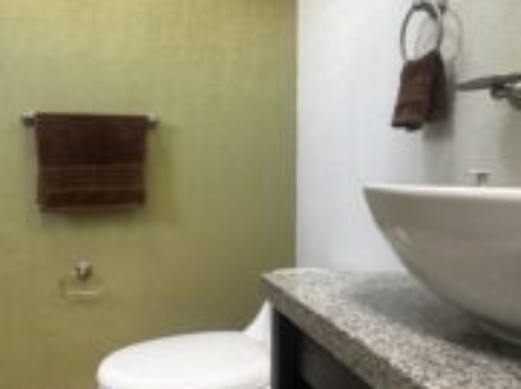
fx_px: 466
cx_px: 184
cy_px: 170
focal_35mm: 31
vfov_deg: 45.2
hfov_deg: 57.5
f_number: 2.2
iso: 160
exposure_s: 1/60
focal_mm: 2.22
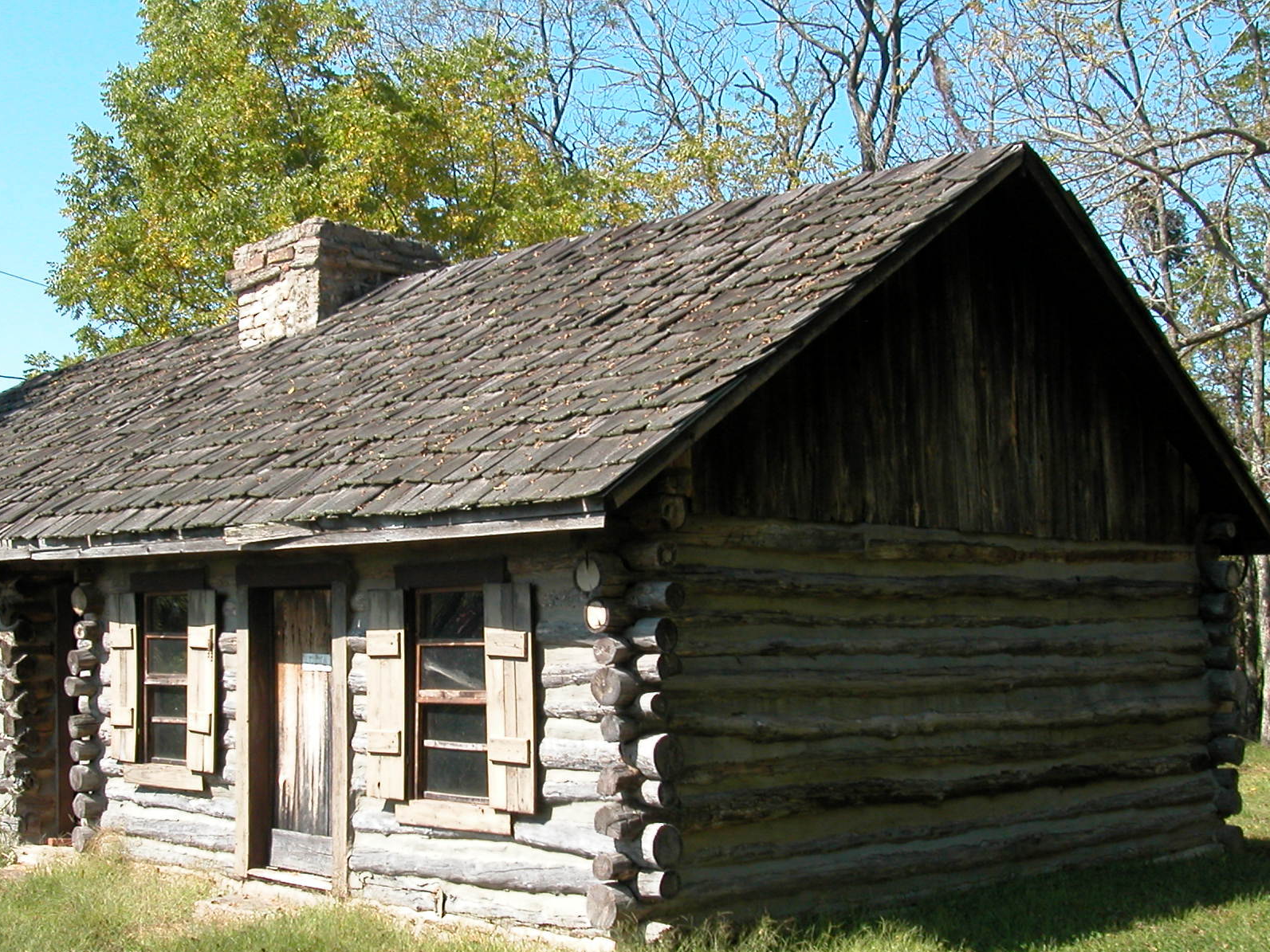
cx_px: 492
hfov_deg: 41.8
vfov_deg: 32.1
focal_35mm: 45
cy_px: 548
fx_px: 1651
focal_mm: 7.1
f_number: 5.6
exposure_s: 1/225
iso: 100
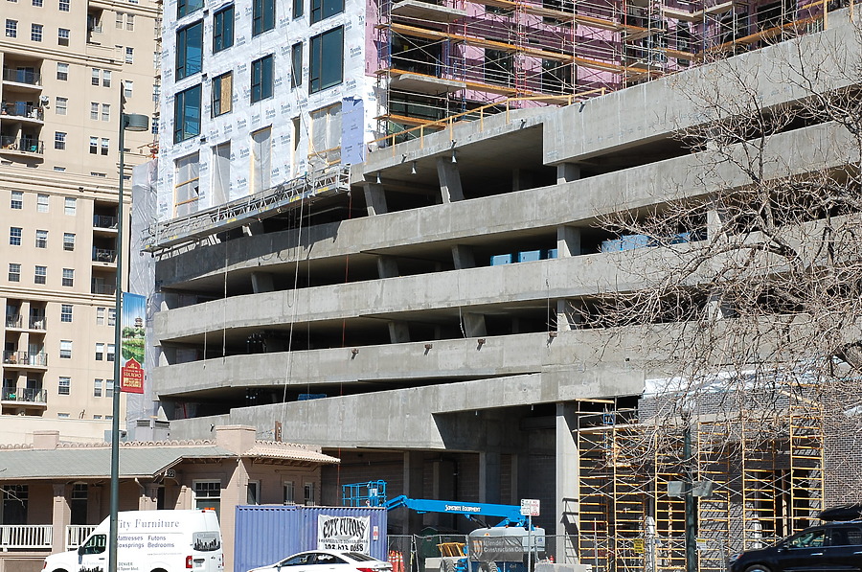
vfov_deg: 17.4
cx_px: 431
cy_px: 286
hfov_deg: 26.0
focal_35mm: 78
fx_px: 1865
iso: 200
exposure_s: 1/320
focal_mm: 52
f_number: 10
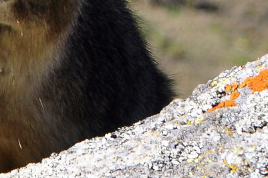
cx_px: -489
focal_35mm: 629
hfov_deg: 3.2
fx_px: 4675
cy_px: 25
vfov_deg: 2.2
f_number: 7.1
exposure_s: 1/800
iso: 640
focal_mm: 70
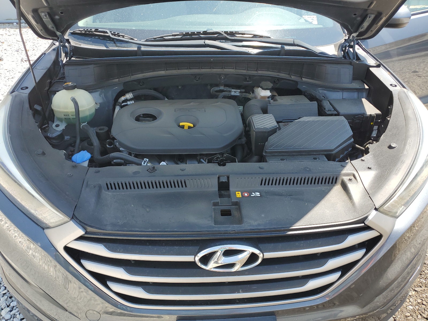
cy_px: 160
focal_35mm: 26
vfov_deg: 53.1
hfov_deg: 67.3
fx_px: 321
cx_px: 214
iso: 50
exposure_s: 1/833
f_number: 1.5
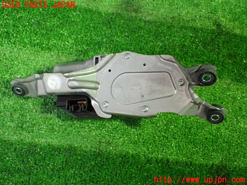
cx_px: 124
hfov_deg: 45.8
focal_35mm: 41
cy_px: 92
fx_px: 293
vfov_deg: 35.1
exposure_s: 1/40
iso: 1000
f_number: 2.8
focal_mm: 7.31
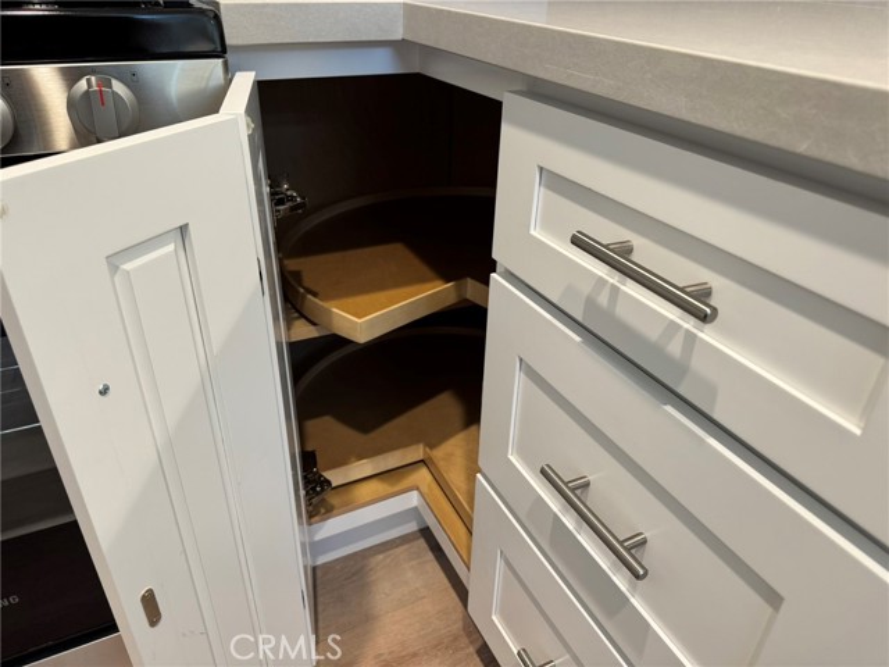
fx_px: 616
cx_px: 444
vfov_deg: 56.8
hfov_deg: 71.6
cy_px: 334
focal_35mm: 24
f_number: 1.78
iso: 200
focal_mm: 6.76
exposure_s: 1/60
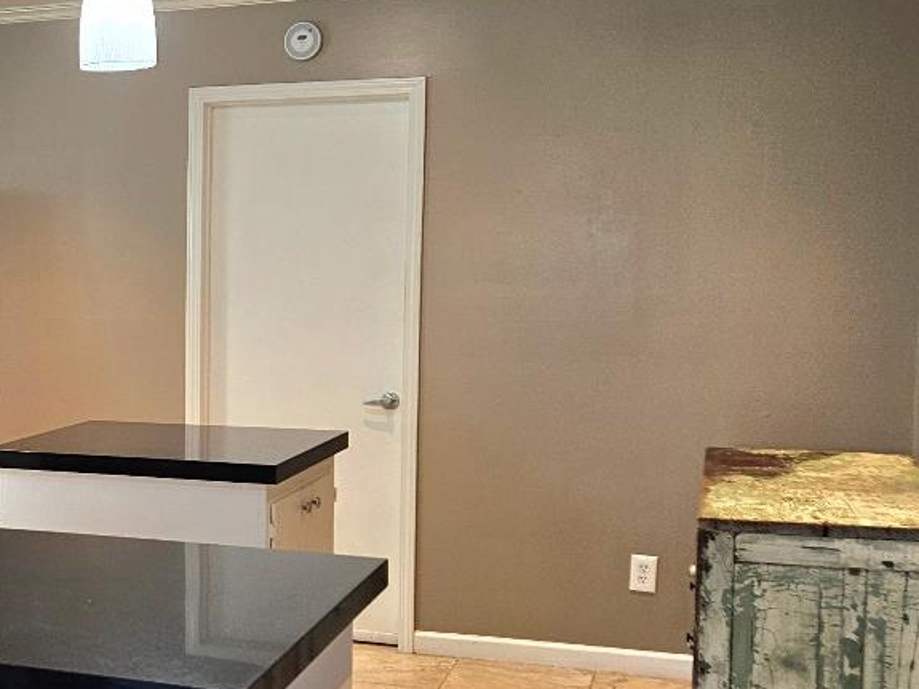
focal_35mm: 60
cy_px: 392
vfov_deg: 24.4
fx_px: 1593
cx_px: -53
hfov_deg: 29.5
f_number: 1.8
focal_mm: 5.4
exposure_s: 1/120
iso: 125
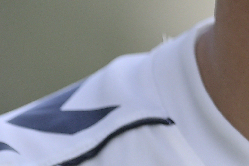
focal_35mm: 2176
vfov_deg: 0.6
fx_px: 15045
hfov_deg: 0.9
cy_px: -124
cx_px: 540
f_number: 2.8
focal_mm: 400
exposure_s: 1/3200
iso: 320
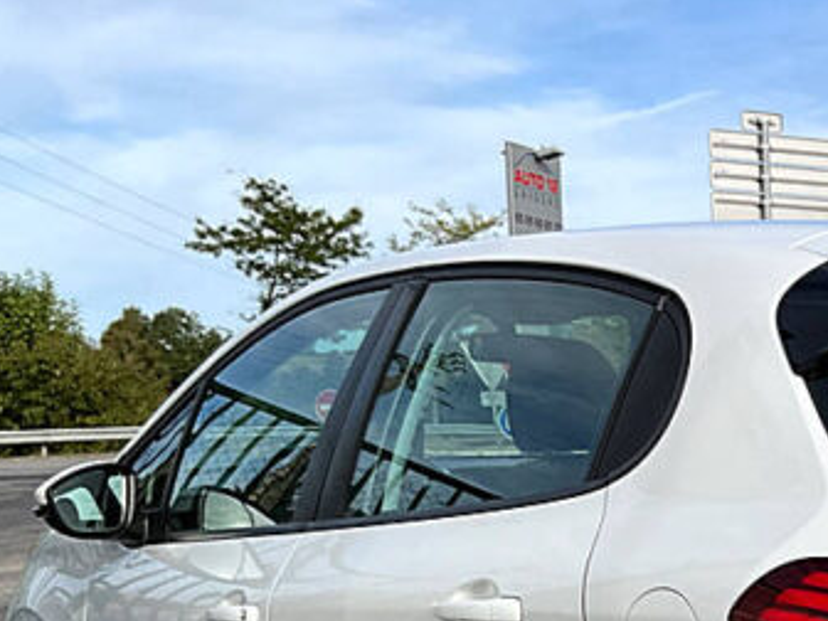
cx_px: 907
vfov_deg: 20.1
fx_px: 1650
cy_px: 734
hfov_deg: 26.1
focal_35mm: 69
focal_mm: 3
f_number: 1.8
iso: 25
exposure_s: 1/2227
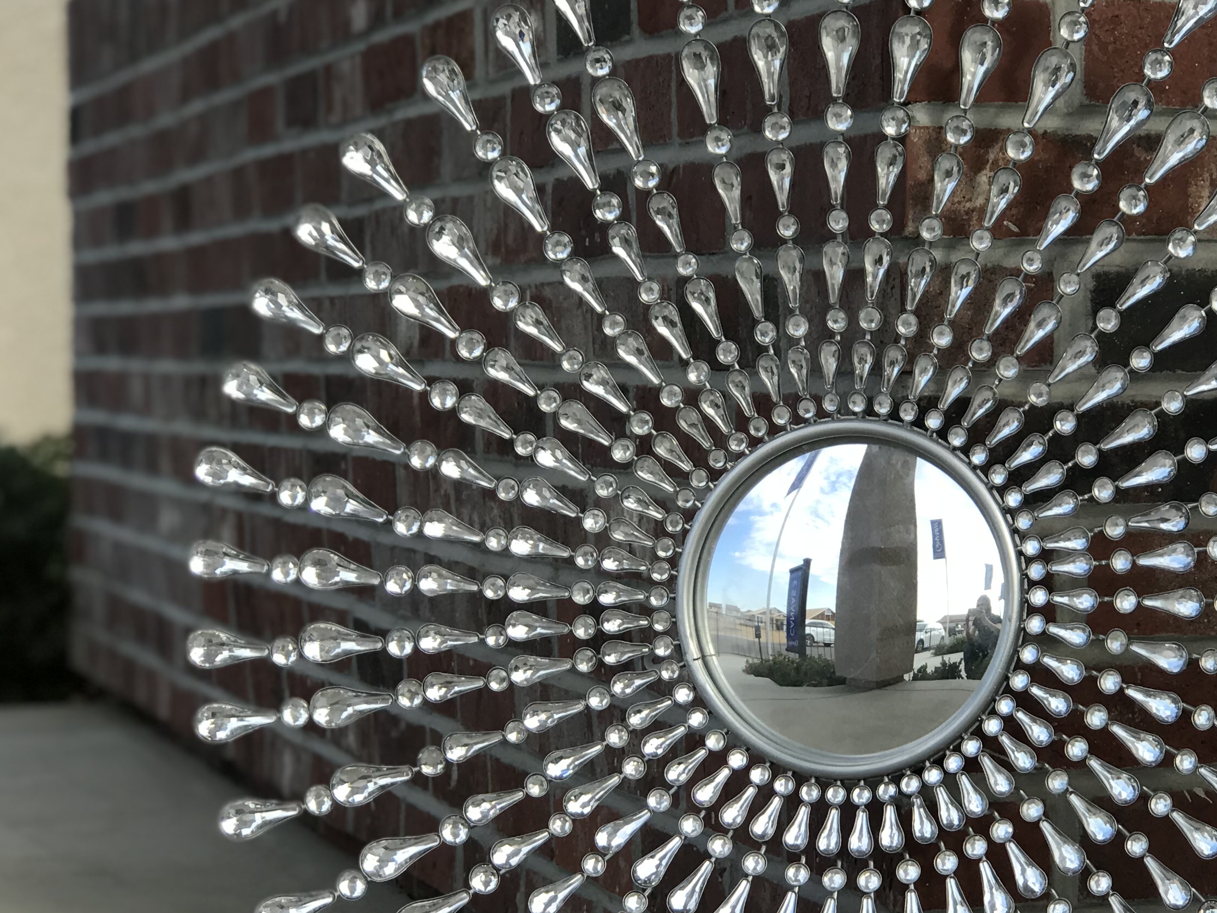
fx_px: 3621
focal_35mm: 103
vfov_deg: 14.4
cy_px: 554
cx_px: 762
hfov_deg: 19.0
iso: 20
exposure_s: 1/159
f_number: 2.8
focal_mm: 6.6
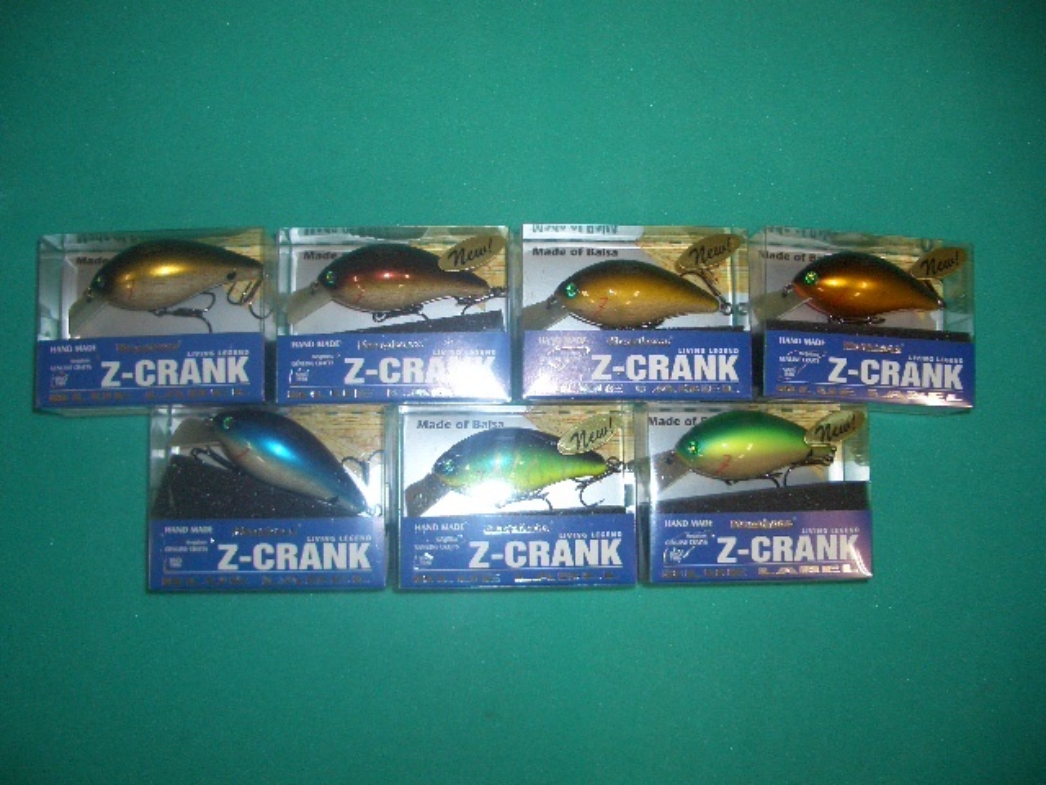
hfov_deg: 52.6
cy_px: 392
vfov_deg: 40.7
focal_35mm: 35
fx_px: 1058
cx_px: 523
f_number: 2.6
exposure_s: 1/60
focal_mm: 5.8
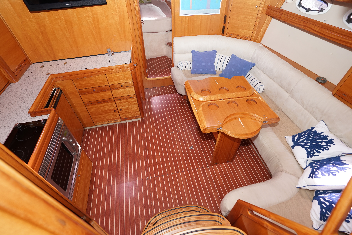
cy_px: 118
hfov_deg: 93.3
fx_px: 166
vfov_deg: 70.4
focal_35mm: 17
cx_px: 176
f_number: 4
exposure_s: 1/160
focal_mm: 17
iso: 400
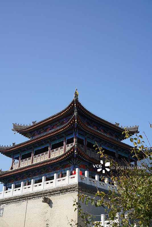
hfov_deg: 30.5
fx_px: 278
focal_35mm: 44
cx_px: 76
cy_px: 114
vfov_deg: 44.5
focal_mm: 44
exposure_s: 1/200
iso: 100
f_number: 8
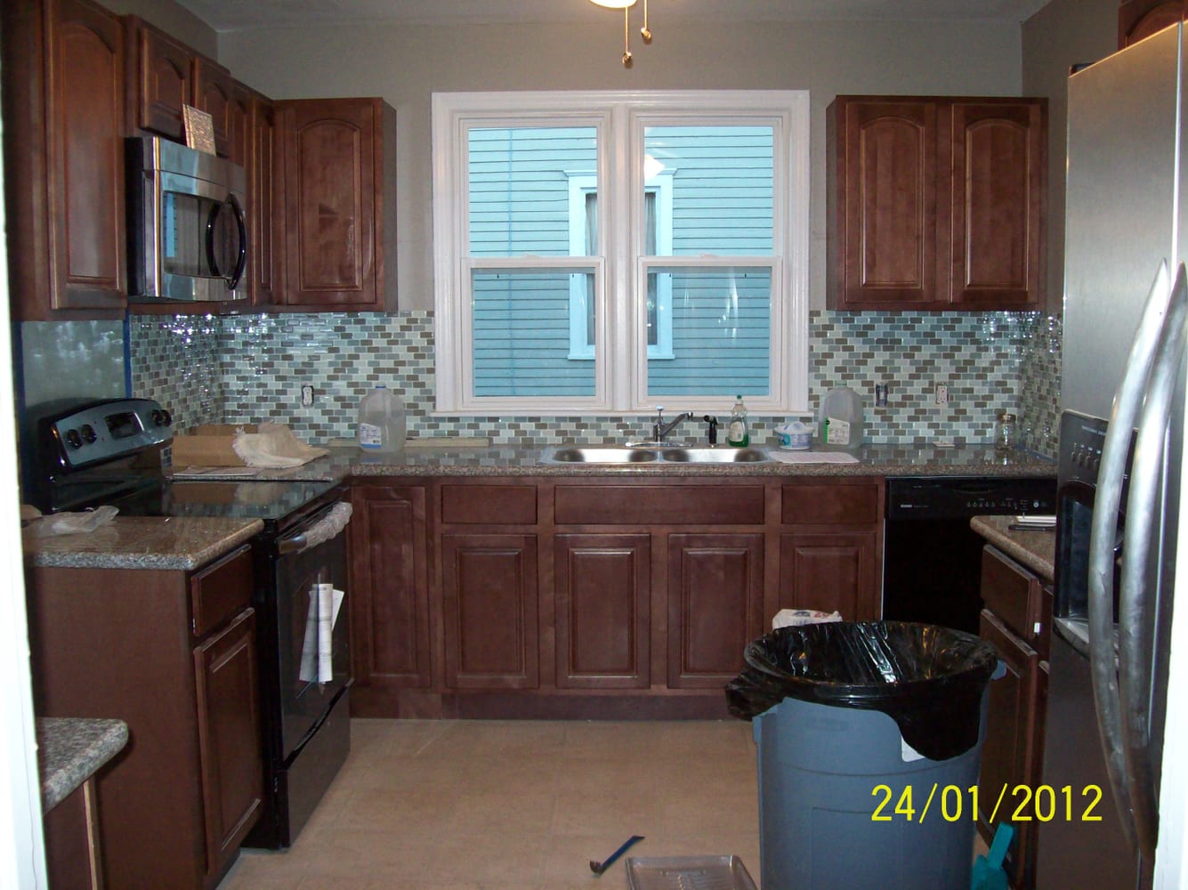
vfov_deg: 39.6
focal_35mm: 36
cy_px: 445
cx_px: 594
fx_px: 1235
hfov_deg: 51.4
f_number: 2.7
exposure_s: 1/64
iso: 200
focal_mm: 6
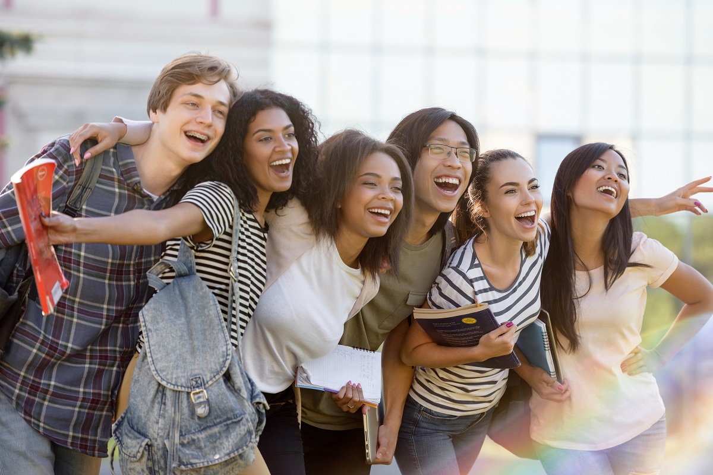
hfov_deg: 12.8
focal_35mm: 160
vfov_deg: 8.6
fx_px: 3169
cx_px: 356
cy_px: 238
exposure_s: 1/250
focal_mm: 160
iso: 400
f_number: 3.5
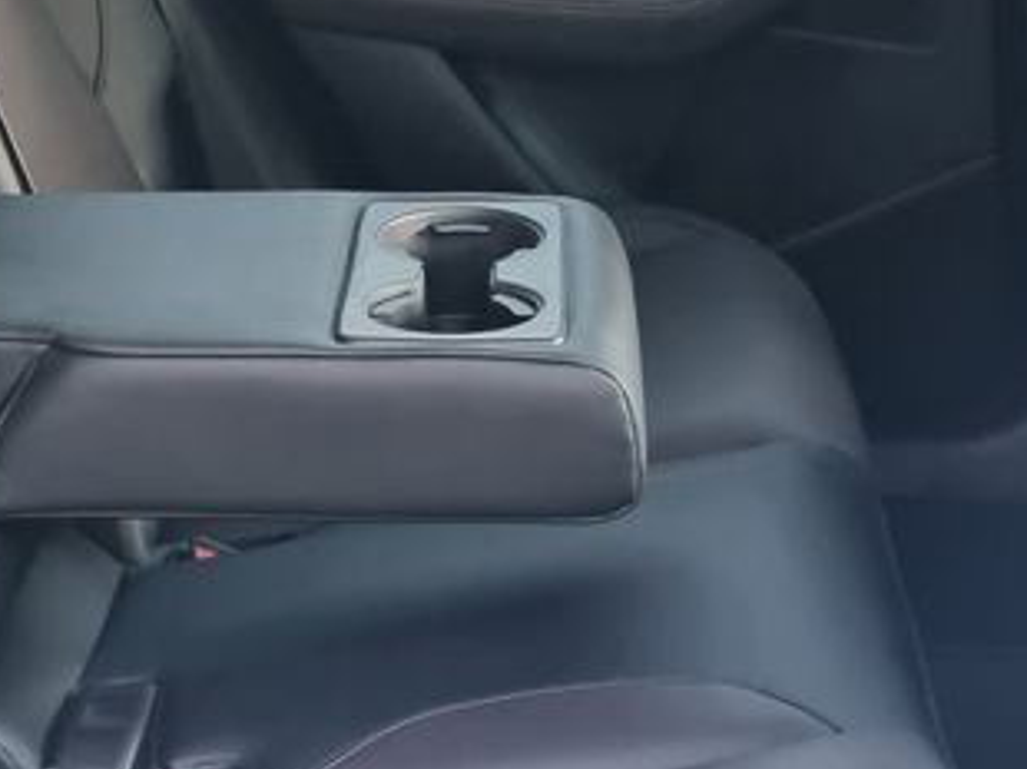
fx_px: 2550
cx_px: 325
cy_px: 451
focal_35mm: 86
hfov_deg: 22.7
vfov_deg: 17.1
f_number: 1.8
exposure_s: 1/25
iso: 1000
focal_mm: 5.4
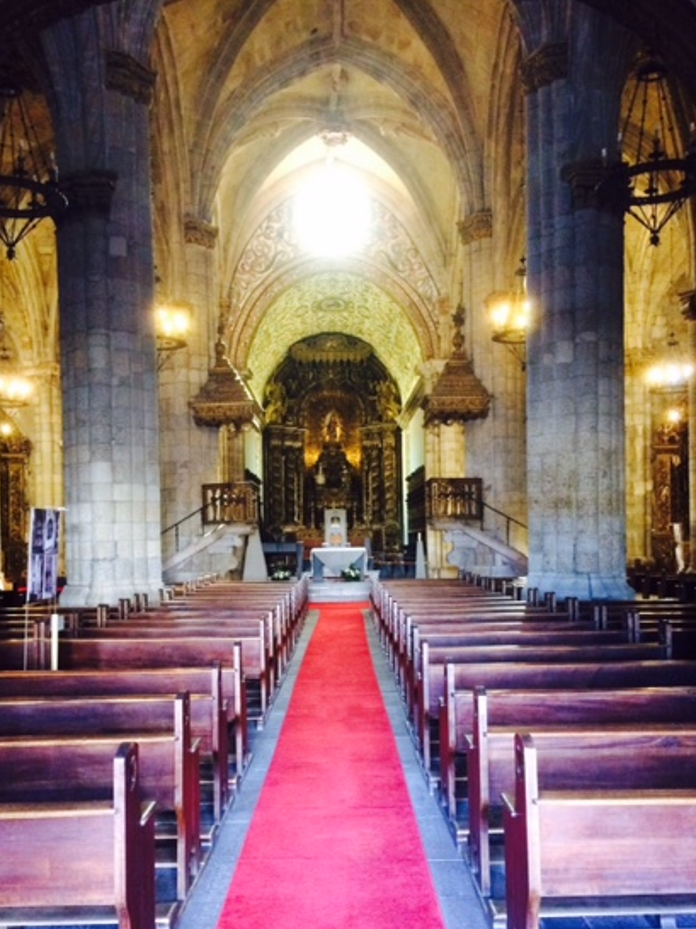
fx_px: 912
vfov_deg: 53.7
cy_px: 539
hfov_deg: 41.8
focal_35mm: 34
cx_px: 332
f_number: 2.2
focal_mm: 4.15
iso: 320
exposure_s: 1/25
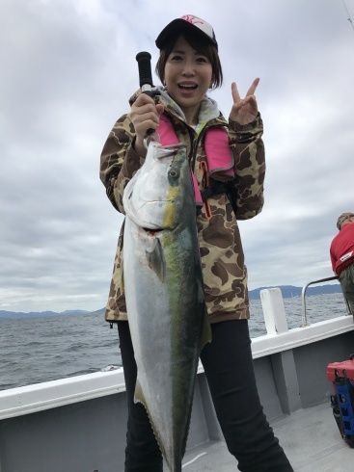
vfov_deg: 63.5
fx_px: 382
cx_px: 177
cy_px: 236
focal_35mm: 28
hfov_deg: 49.7
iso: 20
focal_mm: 3.99
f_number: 1.8
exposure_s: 1/1808
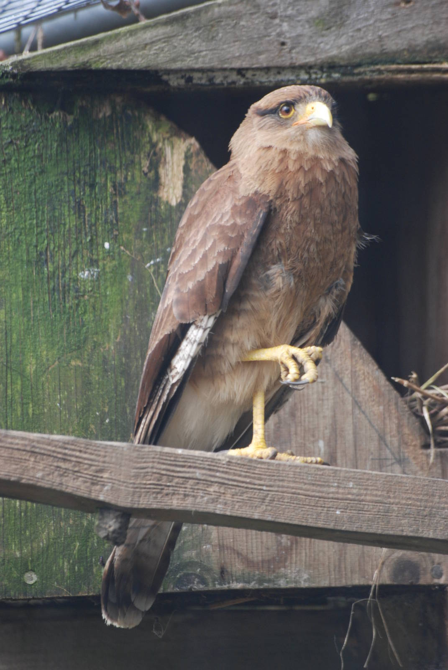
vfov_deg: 5.7
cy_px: 335
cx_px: 224
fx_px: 6701
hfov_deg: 3.8
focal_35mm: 360
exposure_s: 1/250
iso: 400
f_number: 5.3
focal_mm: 240
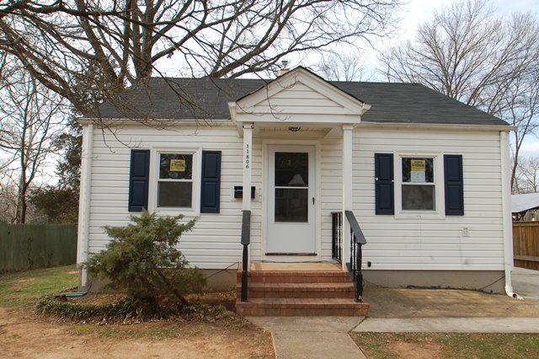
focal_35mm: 22
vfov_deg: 56.1
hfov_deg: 77.4
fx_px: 337
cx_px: 270
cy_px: 180
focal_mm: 15
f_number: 7.1
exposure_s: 1/200
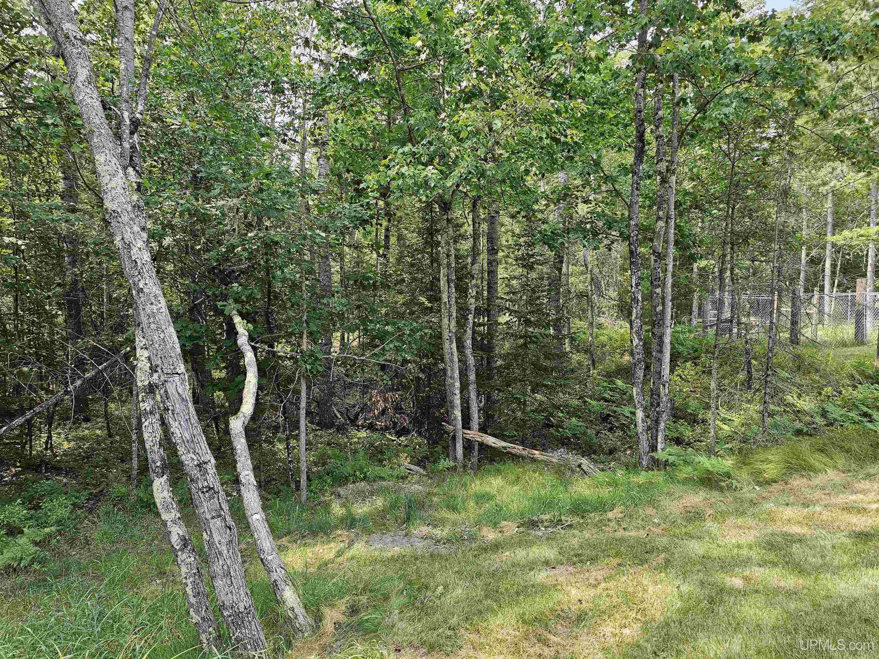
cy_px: 330
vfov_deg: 58.9
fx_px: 584
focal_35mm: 23
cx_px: 440
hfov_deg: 73.9
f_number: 1.7
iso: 20
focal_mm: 6.3
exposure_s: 1/120
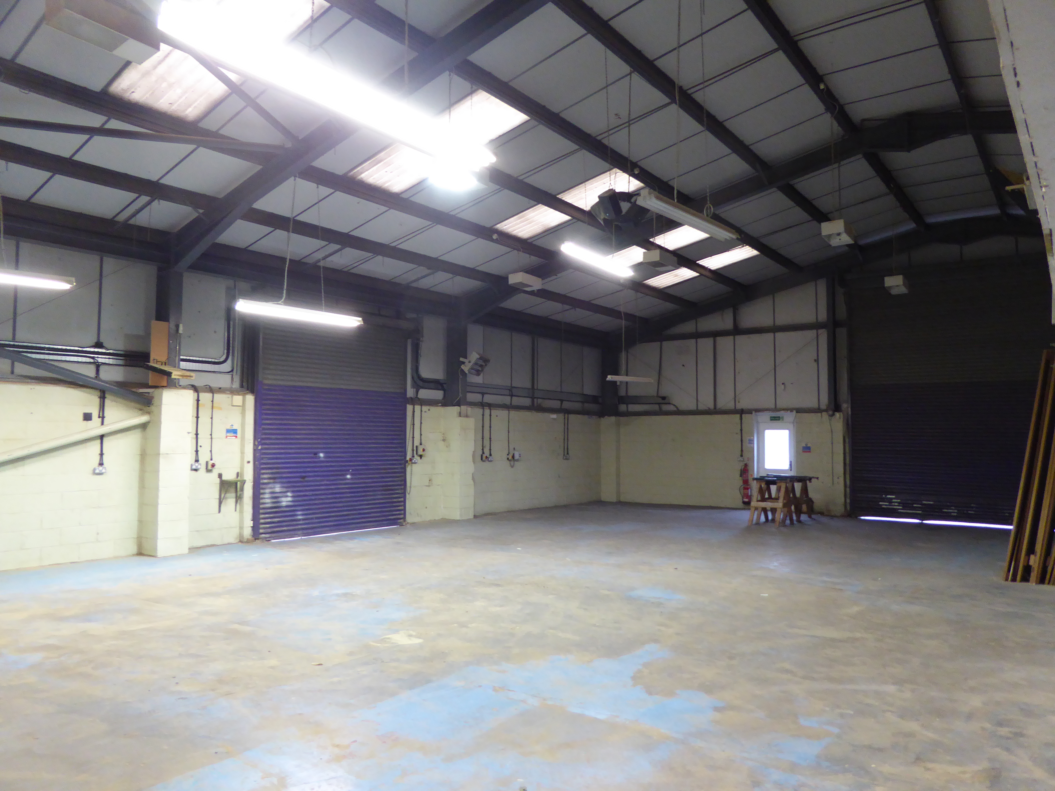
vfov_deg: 54.9
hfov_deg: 69.4
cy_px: 396
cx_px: 528
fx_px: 762
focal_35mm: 25
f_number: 3.3
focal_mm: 4.3
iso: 400
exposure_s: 1/13
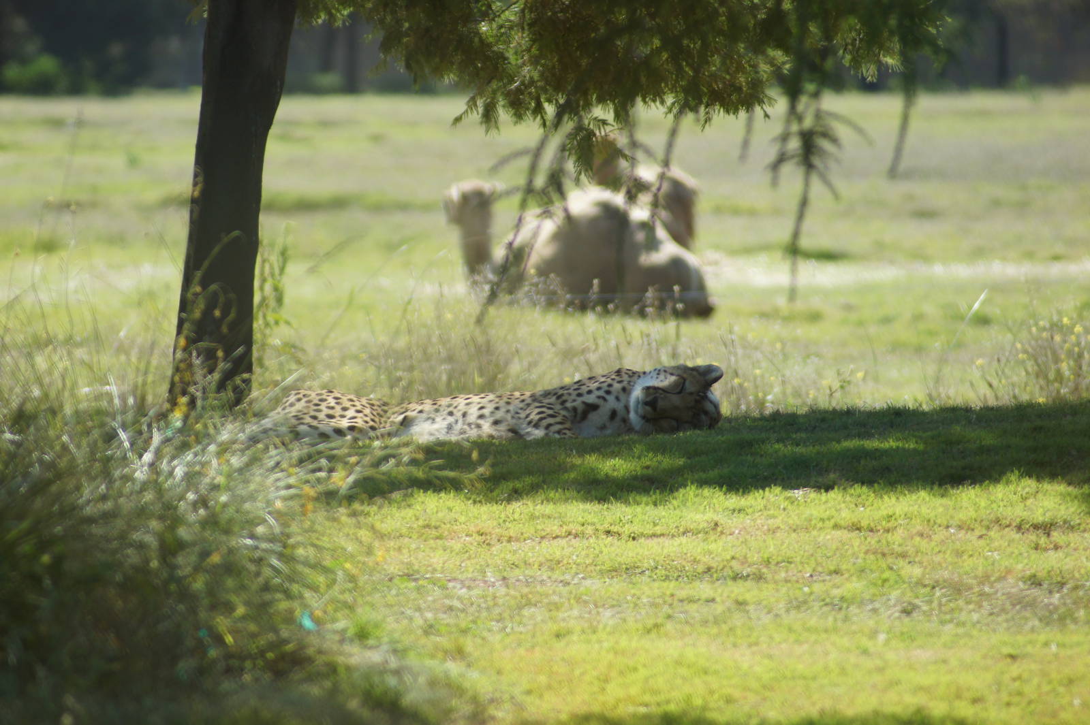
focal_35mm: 375
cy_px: 362
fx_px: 11348
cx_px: 545
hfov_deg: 5.5
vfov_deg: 3.7
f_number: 5.6
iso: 250
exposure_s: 1/400
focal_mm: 250
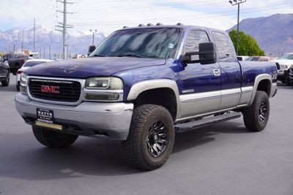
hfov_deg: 43.6
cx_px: 146
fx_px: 366
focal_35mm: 45
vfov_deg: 29.9
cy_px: 98
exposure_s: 1/125
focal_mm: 30
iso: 100
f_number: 9
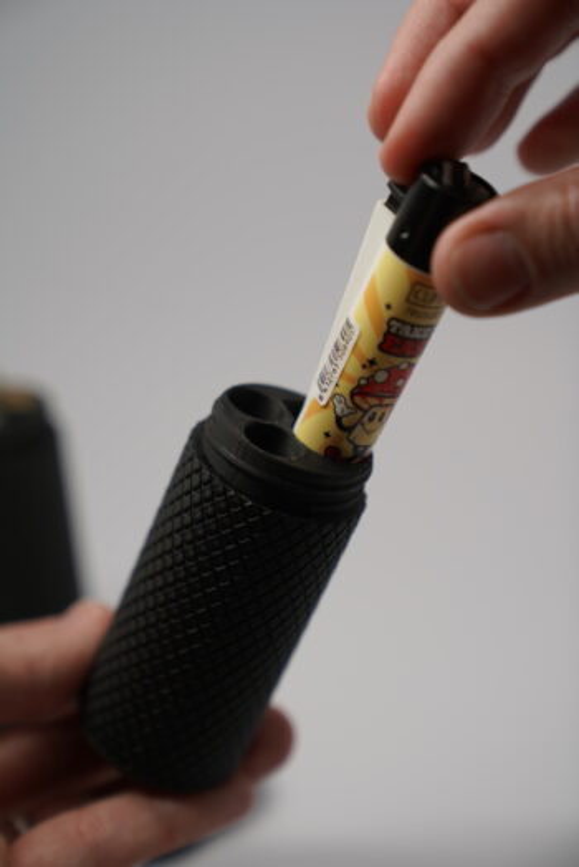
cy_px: 434
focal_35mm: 70
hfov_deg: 19.5
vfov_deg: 28.8
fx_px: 1686
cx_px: 290
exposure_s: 1/100
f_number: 3.5
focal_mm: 70
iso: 100
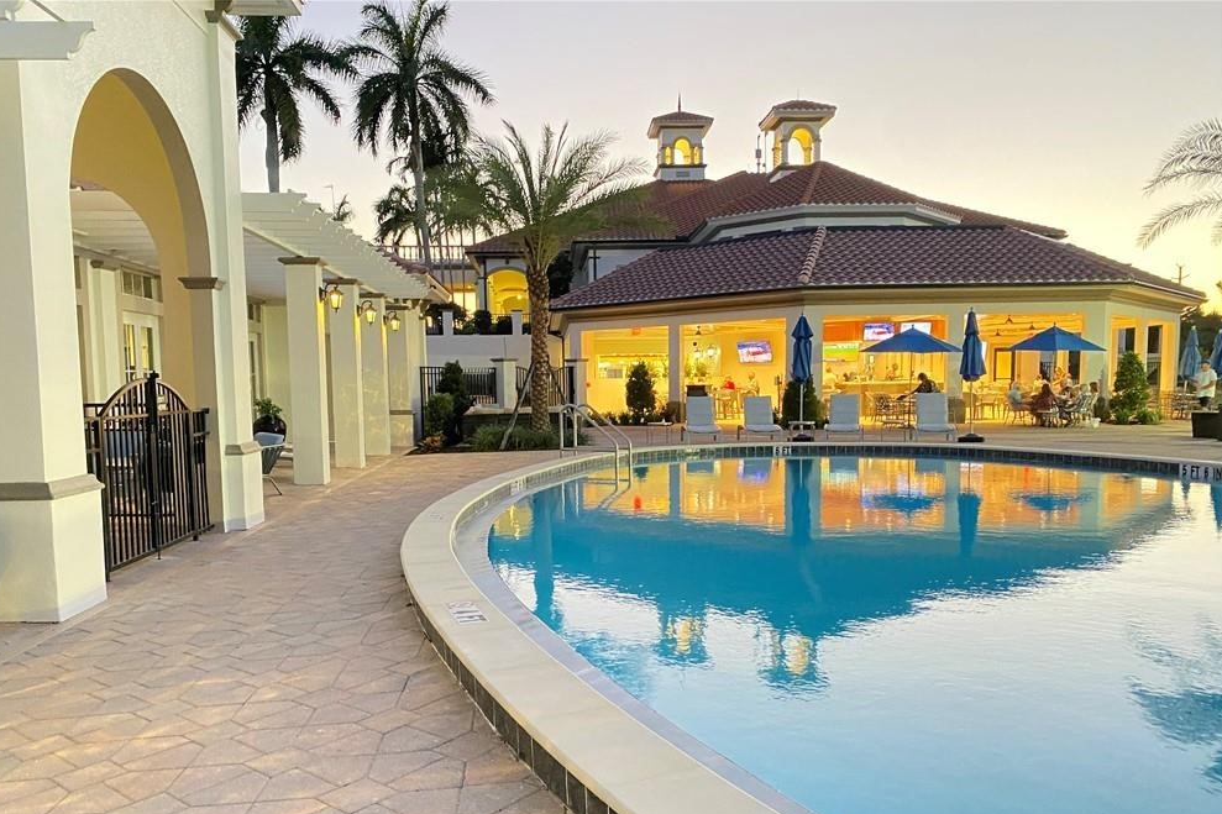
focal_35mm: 28
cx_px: 598
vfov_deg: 46.2
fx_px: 950
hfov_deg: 65.5
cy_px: 473
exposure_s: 1/40
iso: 400
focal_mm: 4.25
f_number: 1.8
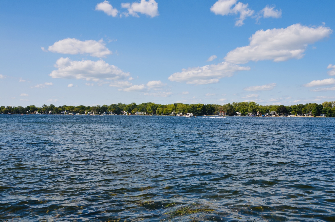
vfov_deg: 36.7
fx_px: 334
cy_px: 111
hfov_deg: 53.2
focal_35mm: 36
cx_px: 168
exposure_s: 1/400
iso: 200
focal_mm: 24
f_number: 10
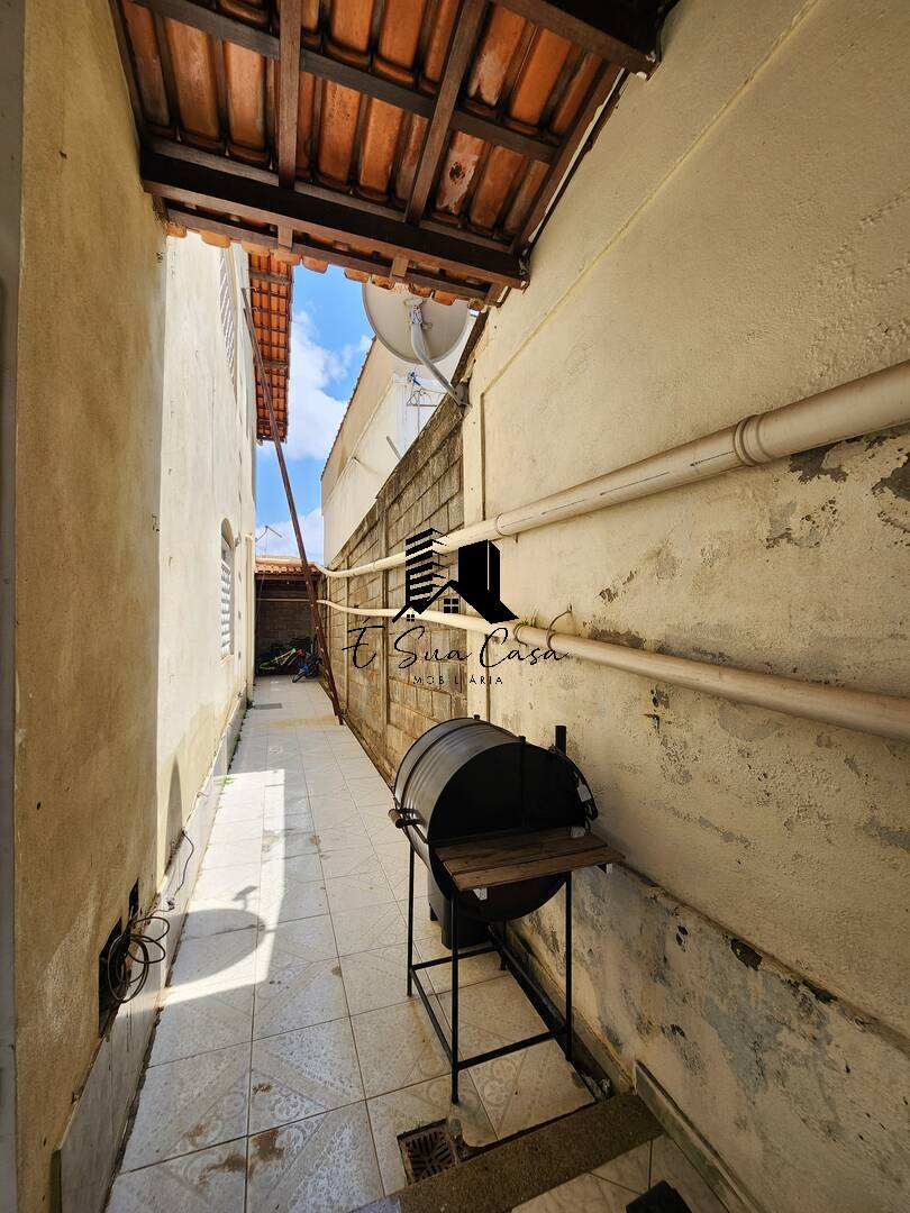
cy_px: 606
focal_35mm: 13
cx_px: 455
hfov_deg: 89.9
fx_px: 456
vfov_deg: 106.2
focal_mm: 2.2
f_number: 2.2
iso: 50
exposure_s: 1/670
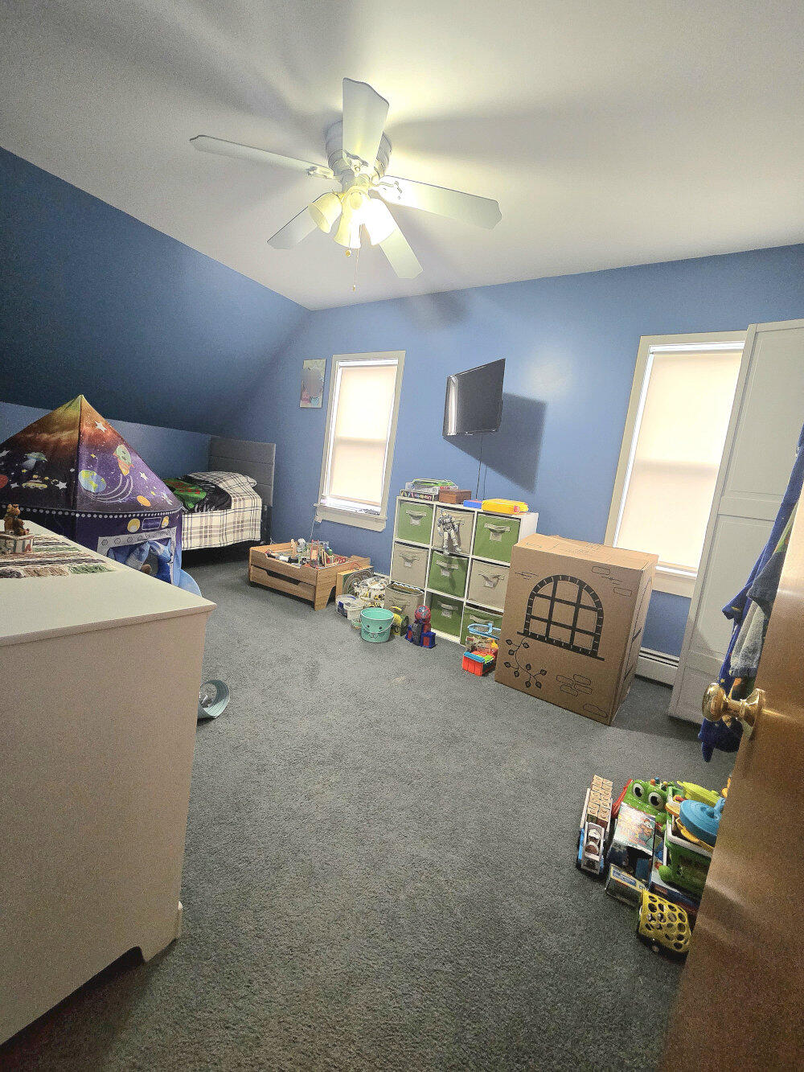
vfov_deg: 106.2
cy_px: 536
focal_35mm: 13
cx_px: 402
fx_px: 403
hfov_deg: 89.9
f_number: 2.2
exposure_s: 1/60.2
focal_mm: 2.2
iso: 640
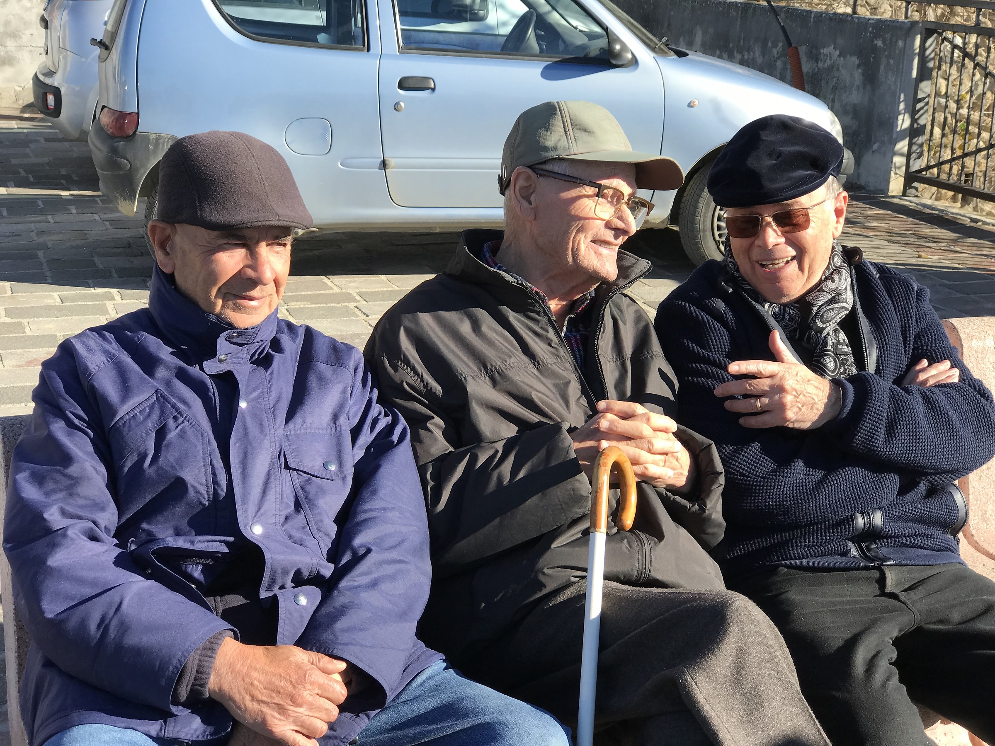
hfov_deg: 33.8
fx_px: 1638
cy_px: 373
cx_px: 498
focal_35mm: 57
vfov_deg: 25.7
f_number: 2.8
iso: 20
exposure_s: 1/381
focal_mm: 6.6
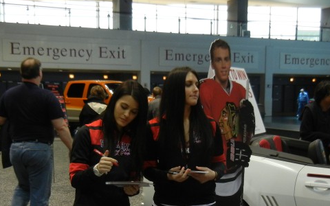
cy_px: 149
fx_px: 477
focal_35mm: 53
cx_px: 149
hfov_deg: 38.2
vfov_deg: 24.2
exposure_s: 1/51.1
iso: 400
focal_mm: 5.4
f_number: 3.5
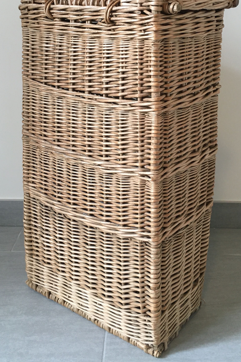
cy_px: 137
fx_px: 422
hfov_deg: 31.9
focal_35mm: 42
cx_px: 126
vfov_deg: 46.0
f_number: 2.2
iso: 160
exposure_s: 1/33
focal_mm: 4.15
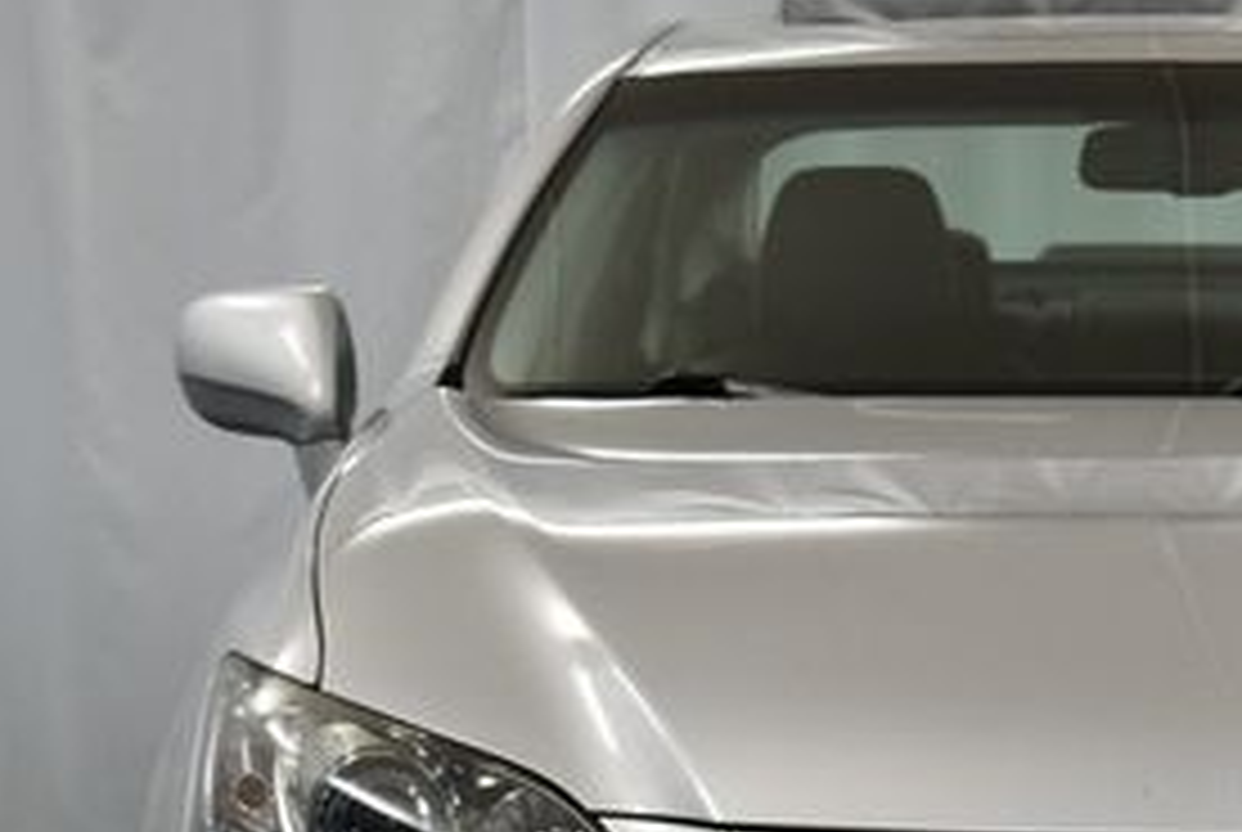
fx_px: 5771
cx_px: 1215
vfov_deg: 8.2
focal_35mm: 167
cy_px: 868
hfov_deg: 12.2
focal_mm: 36
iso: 800
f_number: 4.8
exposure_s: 1/160
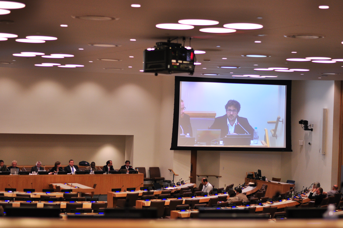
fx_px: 714
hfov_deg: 27.0
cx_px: 172
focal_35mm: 75
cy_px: 114
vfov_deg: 18.1
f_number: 1.8
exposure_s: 1/500
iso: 500
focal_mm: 50
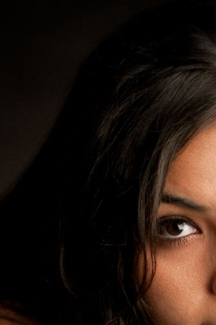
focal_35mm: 106
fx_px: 955
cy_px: 334
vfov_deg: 18.7
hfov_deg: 12.7
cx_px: 216
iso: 1600
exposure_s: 1/125
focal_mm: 50
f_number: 1.8
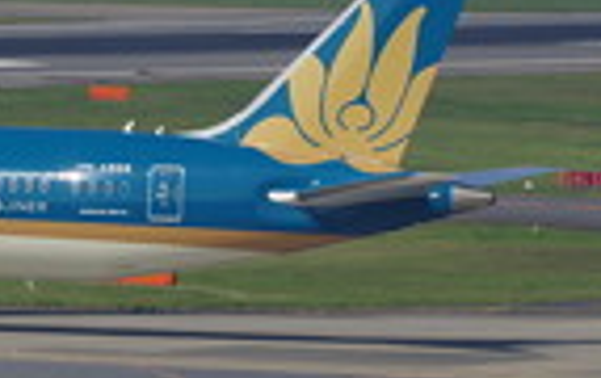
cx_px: -214
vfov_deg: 1.4
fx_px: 15739
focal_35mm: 959
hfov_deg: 2.2
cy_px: 103
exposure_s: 1/640
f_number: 8
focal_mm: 200
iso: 200
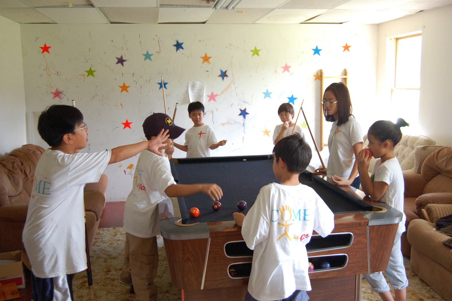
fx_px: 433
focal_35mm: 34
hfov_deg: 55.1
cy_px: 150
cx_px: 226
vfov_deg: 38.3
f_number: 3.8
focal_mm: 23
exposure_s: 1/40
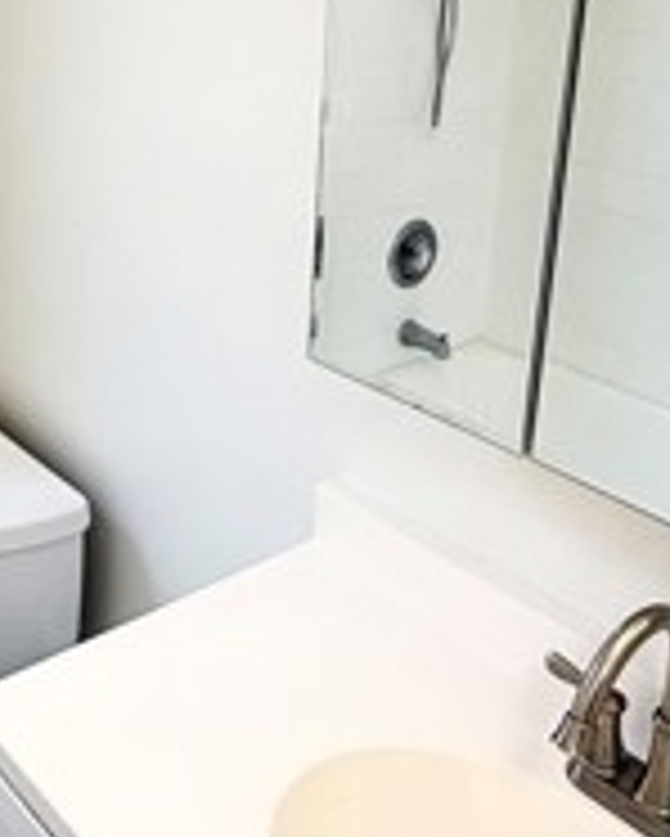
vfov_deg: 38.6
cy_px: 220
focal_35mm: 47
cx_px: 180
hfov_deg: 31.6
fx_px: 1164
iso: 80
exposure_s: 1/120
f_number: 2.2
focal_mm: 2.22
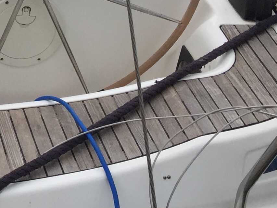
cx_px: -187
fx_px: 888
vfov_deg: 12.9
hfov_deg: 15.7
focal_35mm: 111
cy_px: -61
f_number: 2.2
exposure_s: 1/1130
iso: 32
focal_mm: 4.15
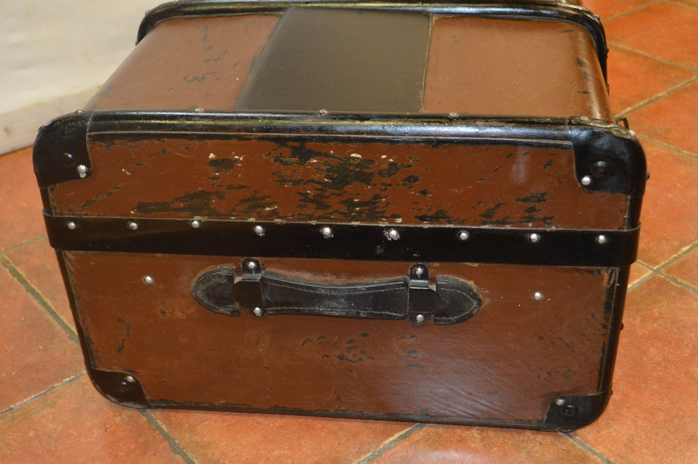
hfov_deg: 43.6
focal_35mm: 45
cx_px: 349
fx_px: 872
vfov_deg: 29.8
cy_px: 232
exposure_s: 1/60
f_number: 4.5
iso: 3200
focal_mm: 30
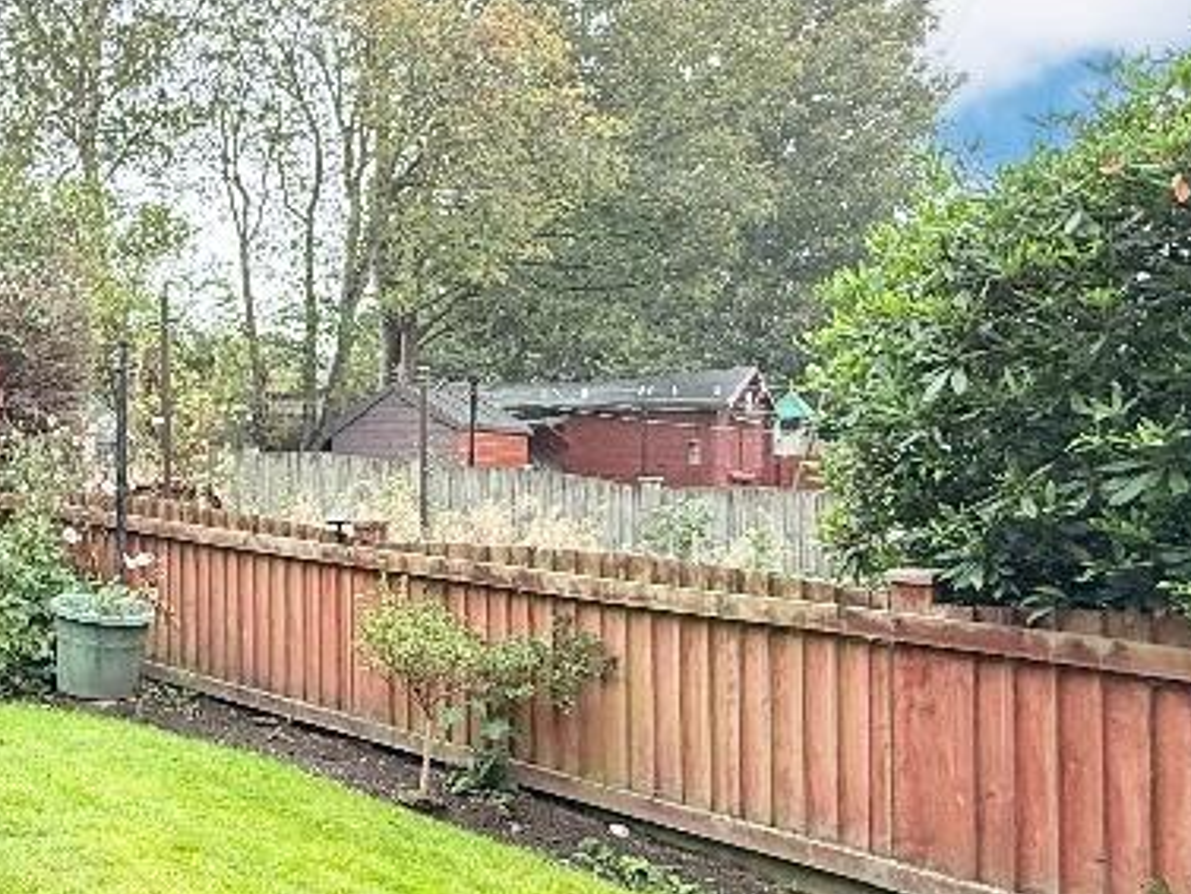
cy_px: 493
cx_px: 25
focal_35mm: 38
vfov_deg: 37.7
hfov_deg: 42.8
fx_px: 1308
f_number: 2.2
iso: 64
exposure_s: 1/169
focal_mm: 2.22
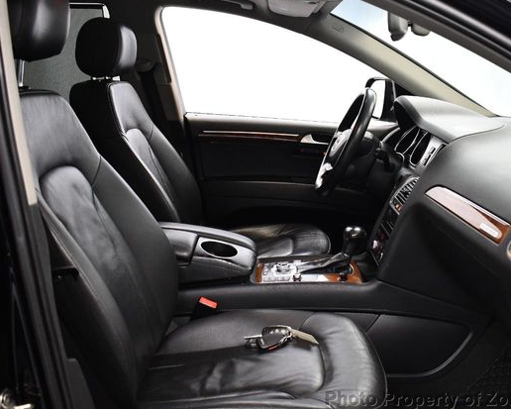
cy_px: 205
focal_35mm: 42
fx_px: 635
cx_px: 311
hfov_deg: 43.6
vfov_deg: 35.7
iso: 2000
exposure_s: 1/125
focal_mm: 18
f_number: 3.5
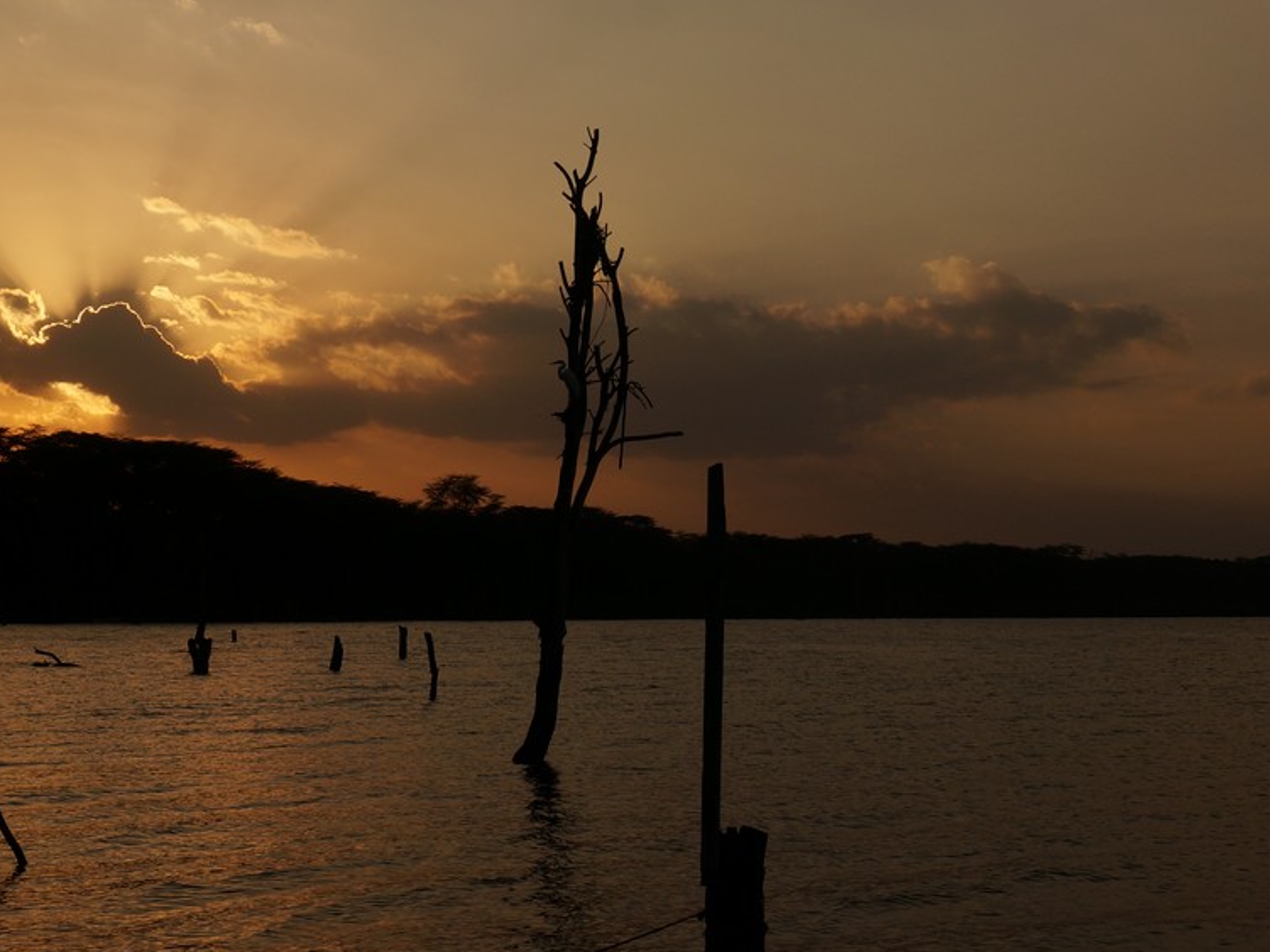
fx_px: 2119
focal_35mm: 58
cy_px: 504
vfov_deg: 25.3
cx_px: 759
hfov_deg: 33.3
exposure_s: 1/1250
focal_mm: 25
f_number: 9
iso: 200
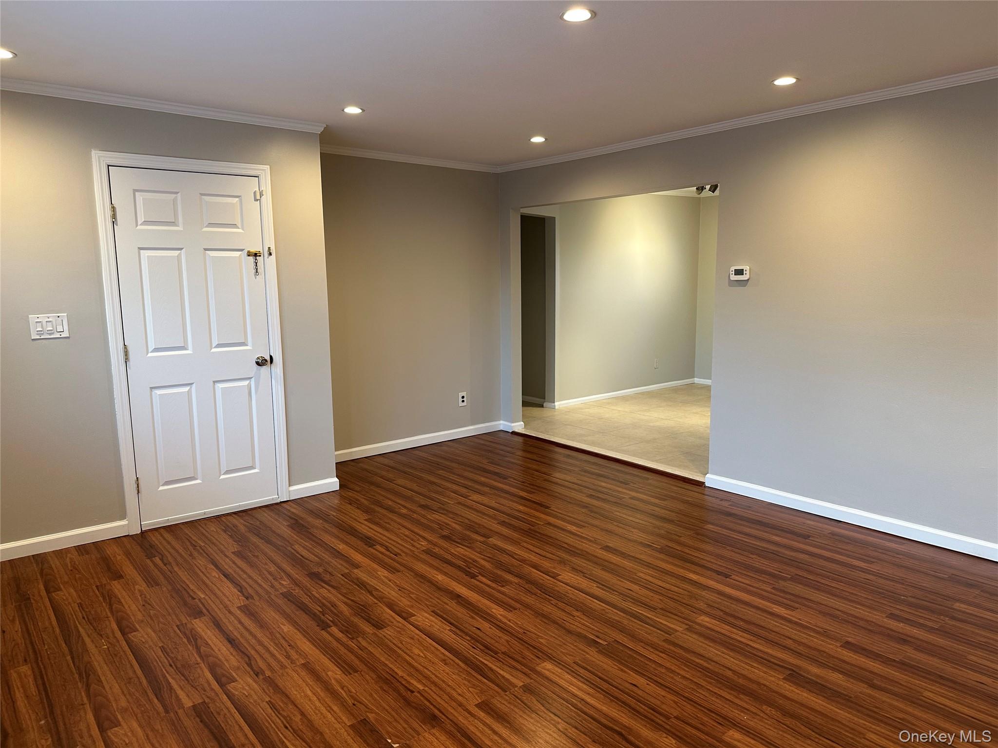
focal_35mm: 24
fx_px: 692
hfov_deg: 71.6
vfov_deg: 56.8
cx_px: 499
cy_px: 374
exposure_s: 1/60
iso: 125
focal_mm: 6.86
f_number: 1.78
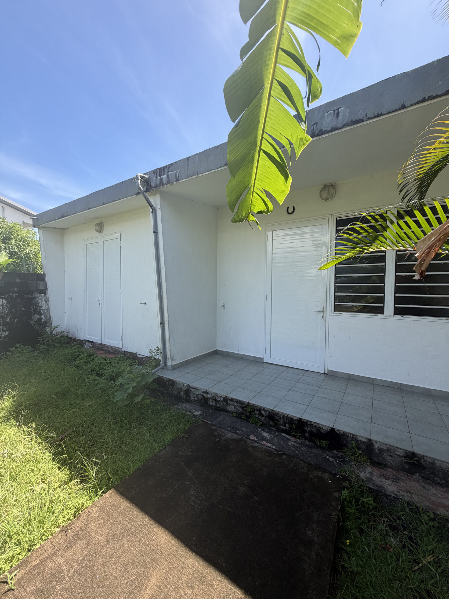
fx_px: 242
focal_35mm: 14
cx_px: 224
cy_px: 300
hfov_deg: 85.7
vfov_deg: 102.1
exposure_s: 1/607
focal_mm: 2.22
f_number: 2.2
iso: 40
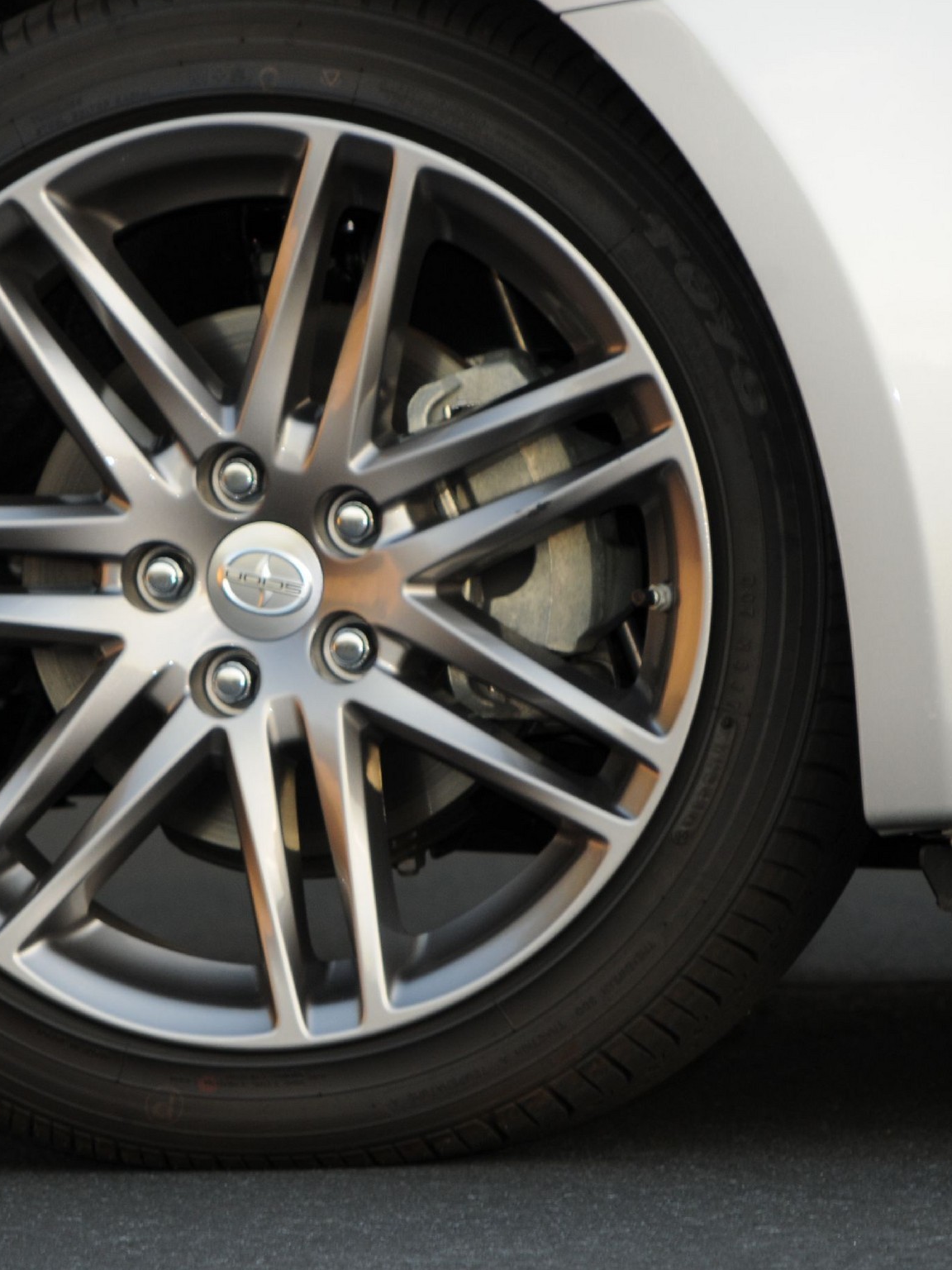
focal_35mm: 422
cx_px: 297
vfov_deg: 4.7
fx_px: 15474
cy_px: 612
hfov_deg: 3.5
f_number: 8
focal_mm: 180
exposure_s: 1/60
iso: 250
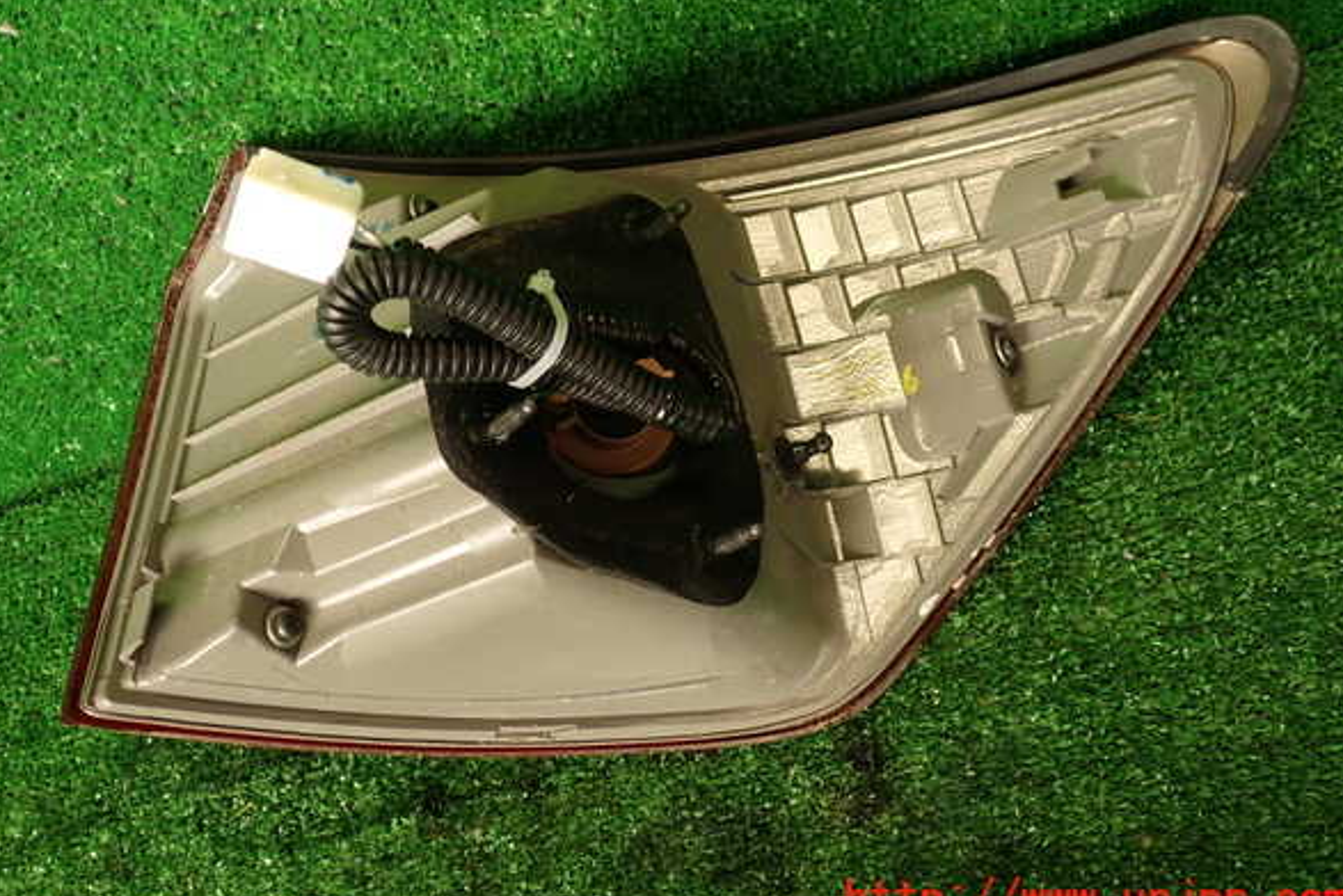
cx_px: 675
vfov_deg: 38.9
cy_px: 416
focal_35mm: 34
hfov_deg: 55.8
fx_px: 1269
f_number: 2.4
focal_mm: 5.79
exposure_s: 1/60
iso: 160
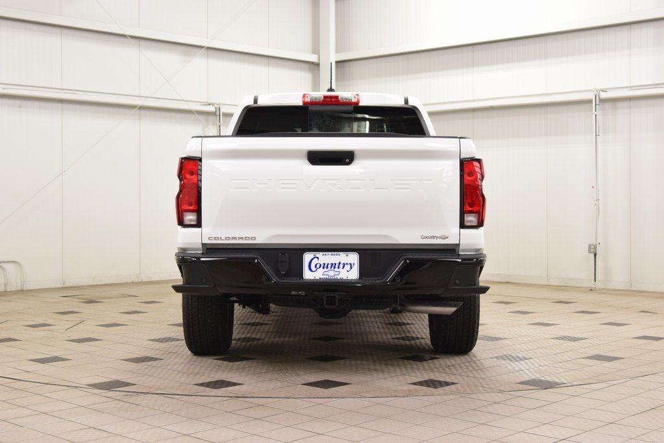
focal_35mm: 52
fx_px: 968
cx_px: 332
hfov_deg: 37.8
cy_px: 222
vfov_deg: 25.8
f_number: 7.1
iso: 900
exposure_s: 1/30
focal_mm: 35
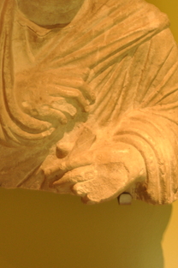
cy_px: -10
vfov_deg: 17.9
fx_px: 825
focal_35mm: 111
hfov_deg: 12.3
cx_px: 68
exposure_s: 1/20
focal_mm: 35
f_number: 4.2
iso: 500
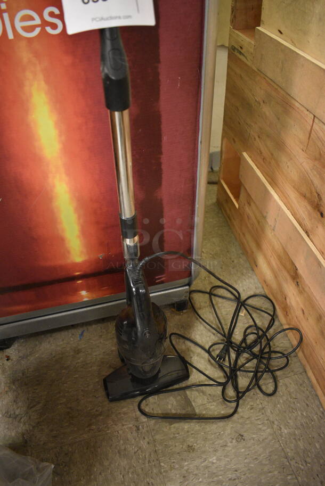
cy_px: 243
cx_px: 162
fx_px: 365
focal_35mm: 27
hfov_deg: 48.0
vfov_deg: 67.3
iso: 2500
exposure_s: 1/30
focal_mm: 18
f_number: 3.5
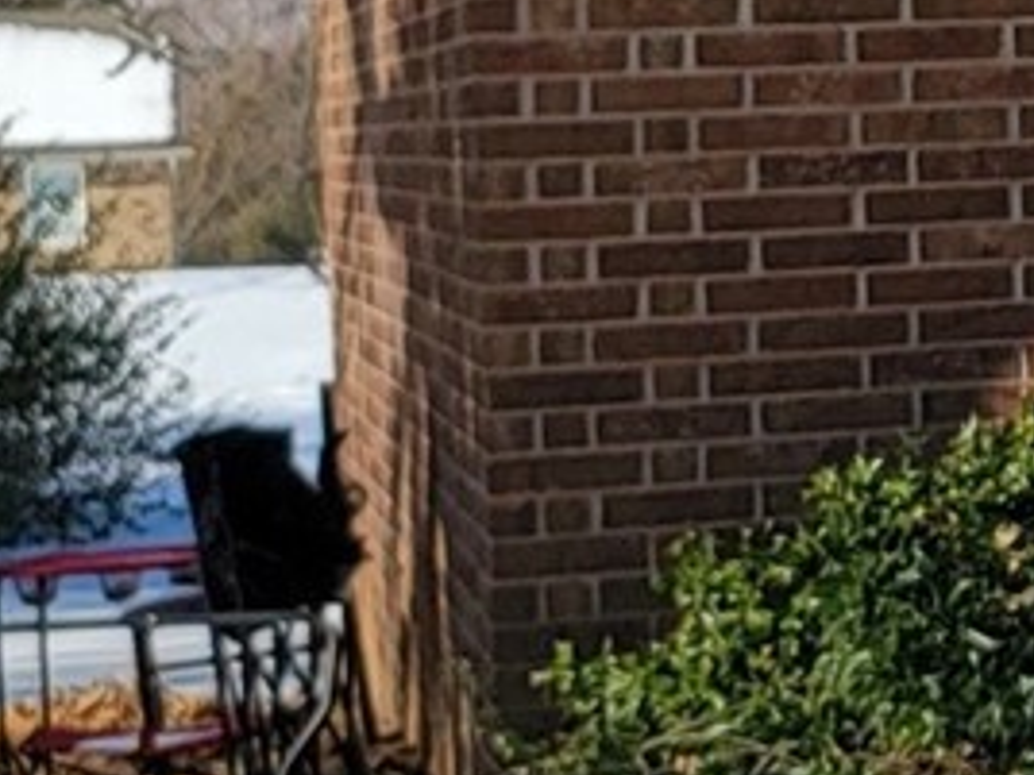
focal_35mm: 172
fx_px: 5138
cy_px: -376
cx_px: 3615
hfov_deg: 8.5
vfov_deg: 8.4
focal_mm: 6.7
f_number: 1.8
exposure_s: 1/1111
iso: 16
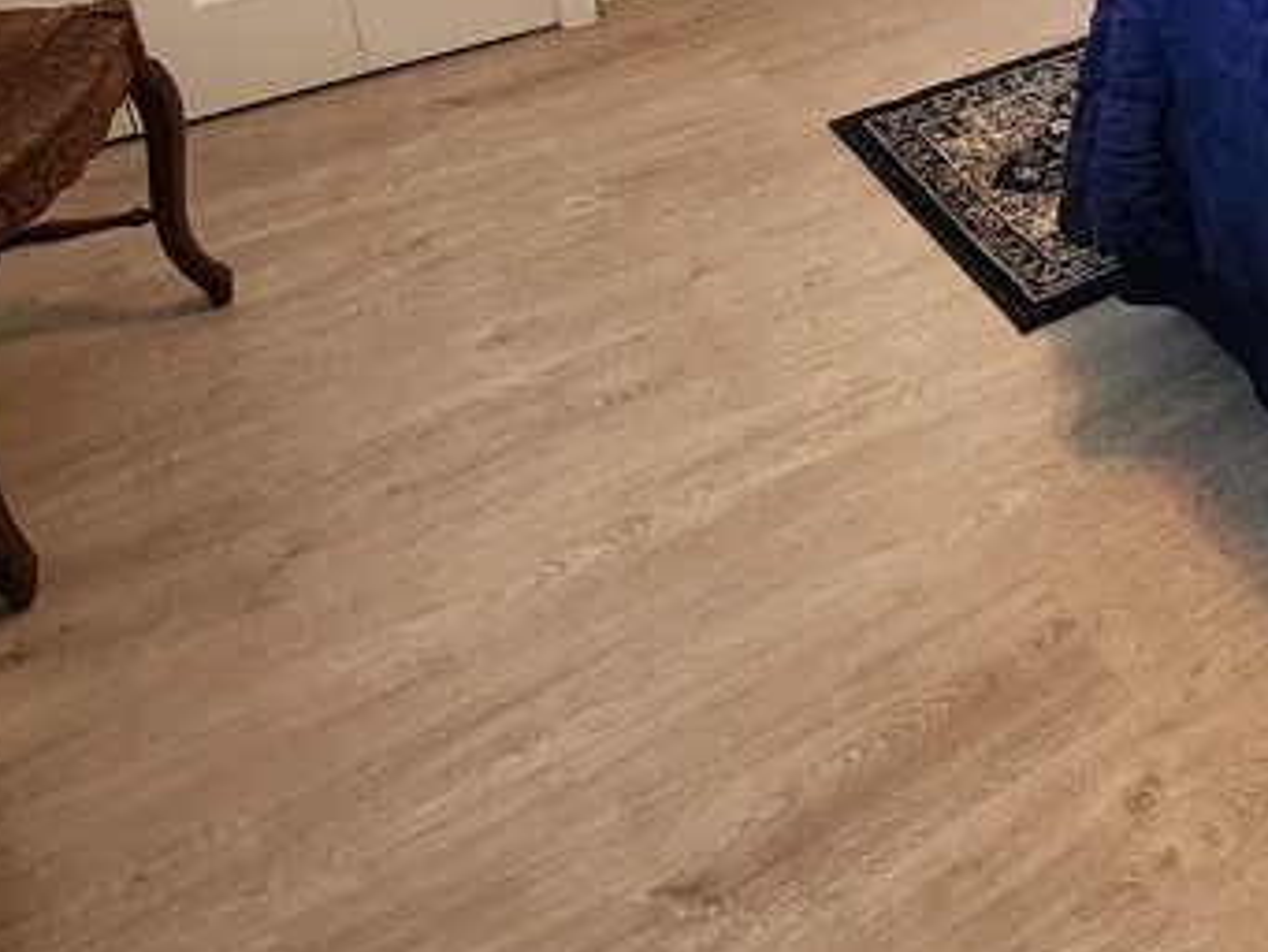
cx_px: 1458
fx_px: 1429
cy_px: -160
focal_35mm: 39
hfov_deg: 38.0
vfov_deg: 31.5
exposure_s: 1/60
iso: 400
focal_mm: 2.2
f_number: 2.2
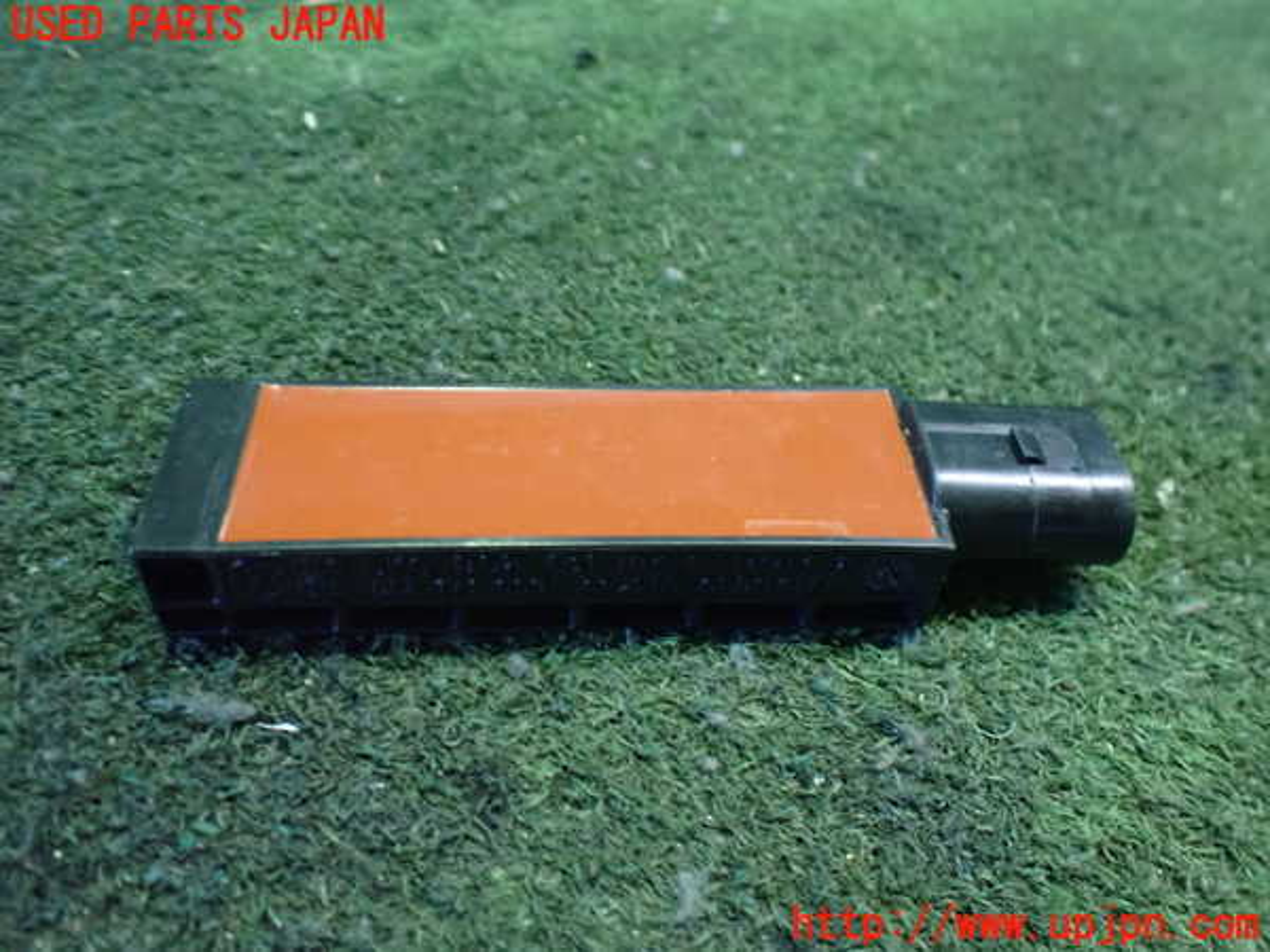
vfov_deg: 46.8
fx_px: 1101
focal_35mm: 30
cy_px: 476
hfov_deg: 60.0
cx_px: 635
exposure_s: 1/30
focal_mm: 5.4
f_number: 2.3
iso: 1250
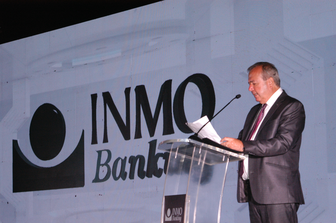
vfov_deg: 13.0
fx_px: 979
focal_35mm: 105
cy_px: 112
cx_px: 168
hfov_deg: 19.5
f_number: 9
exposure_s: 1/60
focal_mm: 70
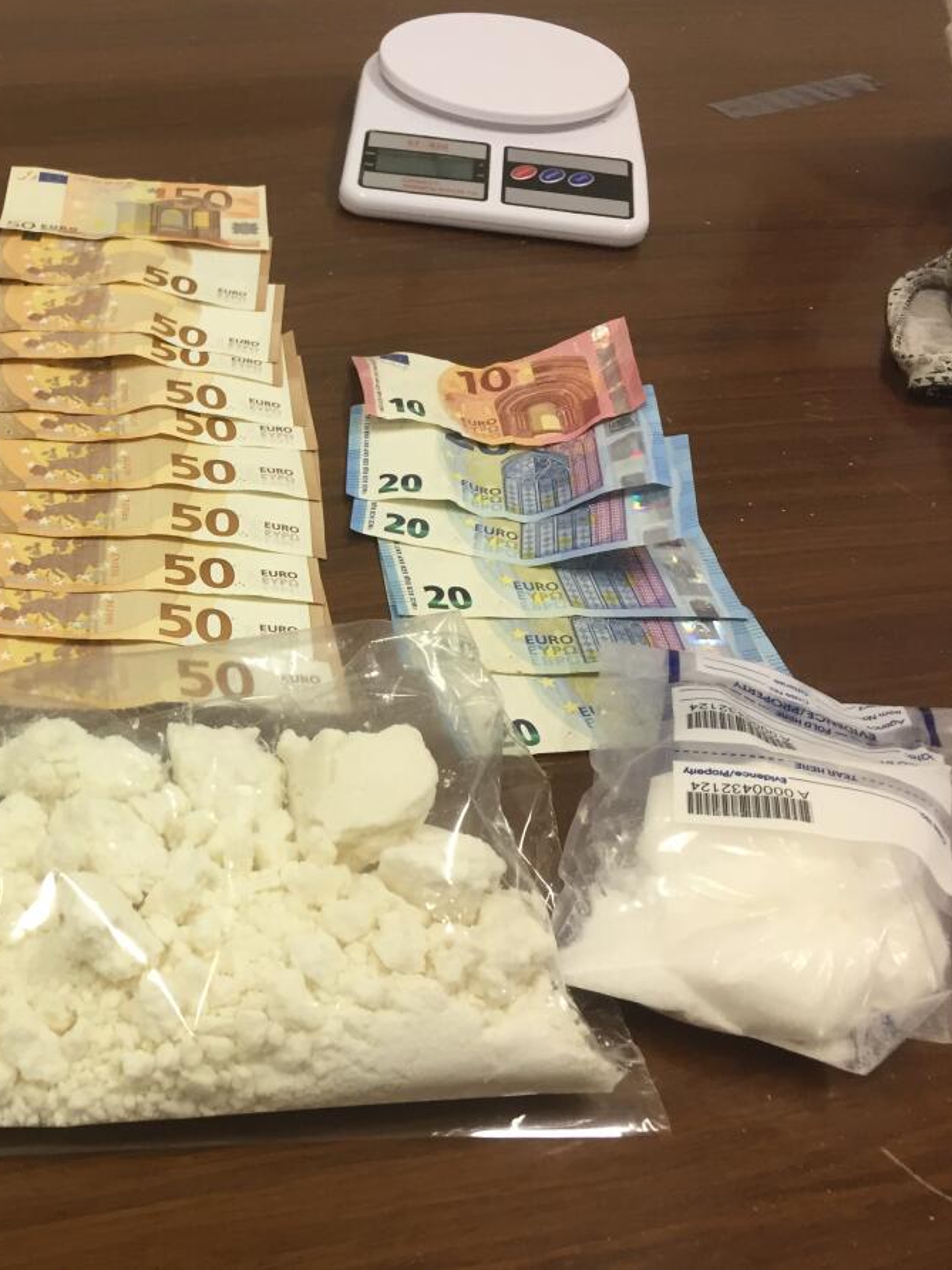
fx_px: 1430
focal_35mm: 39
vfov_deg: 47.9
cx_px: 107
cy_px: 631
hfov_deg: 34.9
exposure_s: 1/33
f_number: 2.2
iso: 125
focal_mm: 4.15
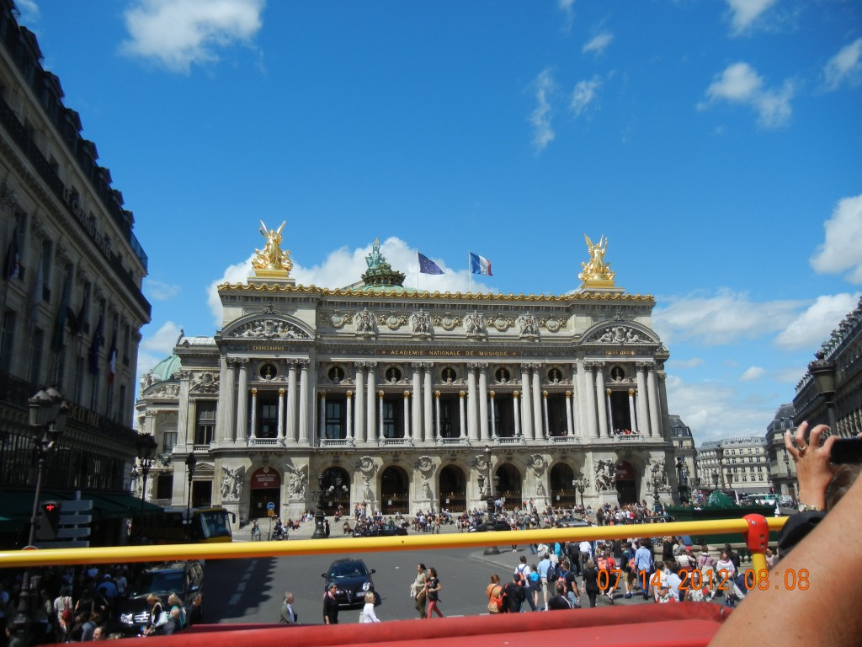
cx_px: 431
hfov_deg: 60.0
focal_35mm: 30
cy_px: 324
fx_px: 747
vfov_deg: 46.8
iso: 160
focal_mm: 5.4
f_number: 7
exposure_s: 1/532
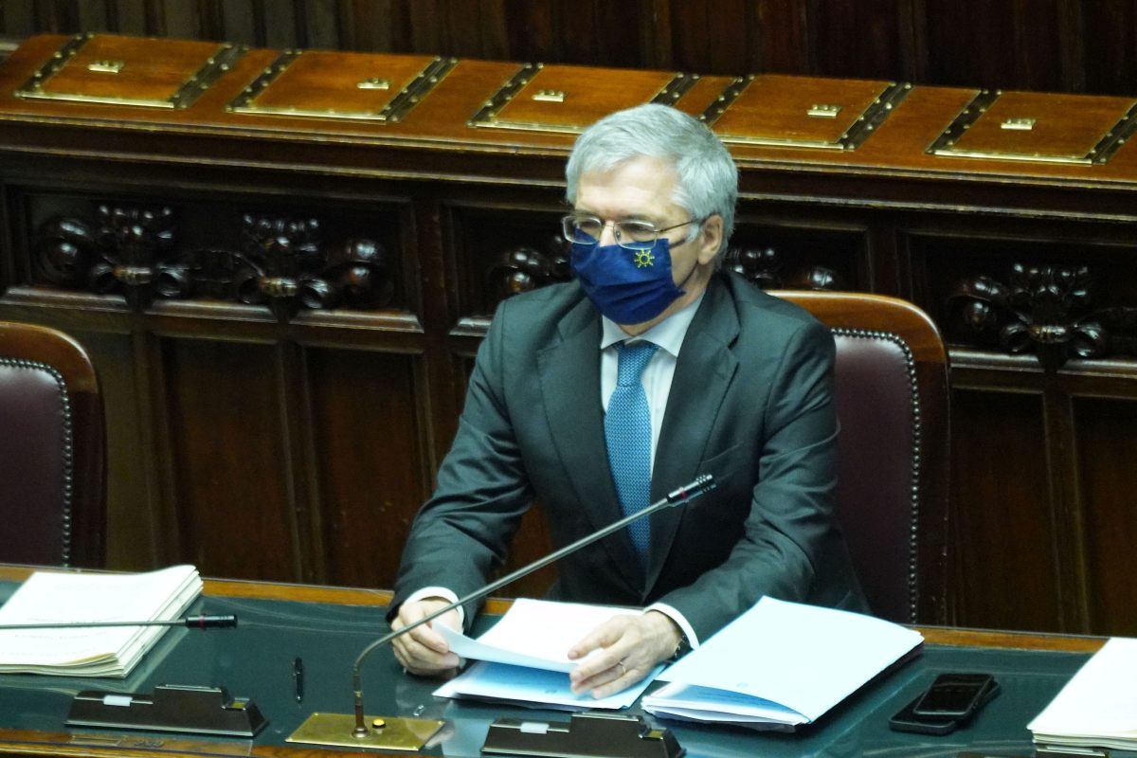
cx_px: 568
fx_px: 18949
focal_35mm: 600
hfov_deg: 3.4
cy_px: 379
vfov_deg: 2.3
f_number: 5.6
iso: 12800
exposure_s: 1/125
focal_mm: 400
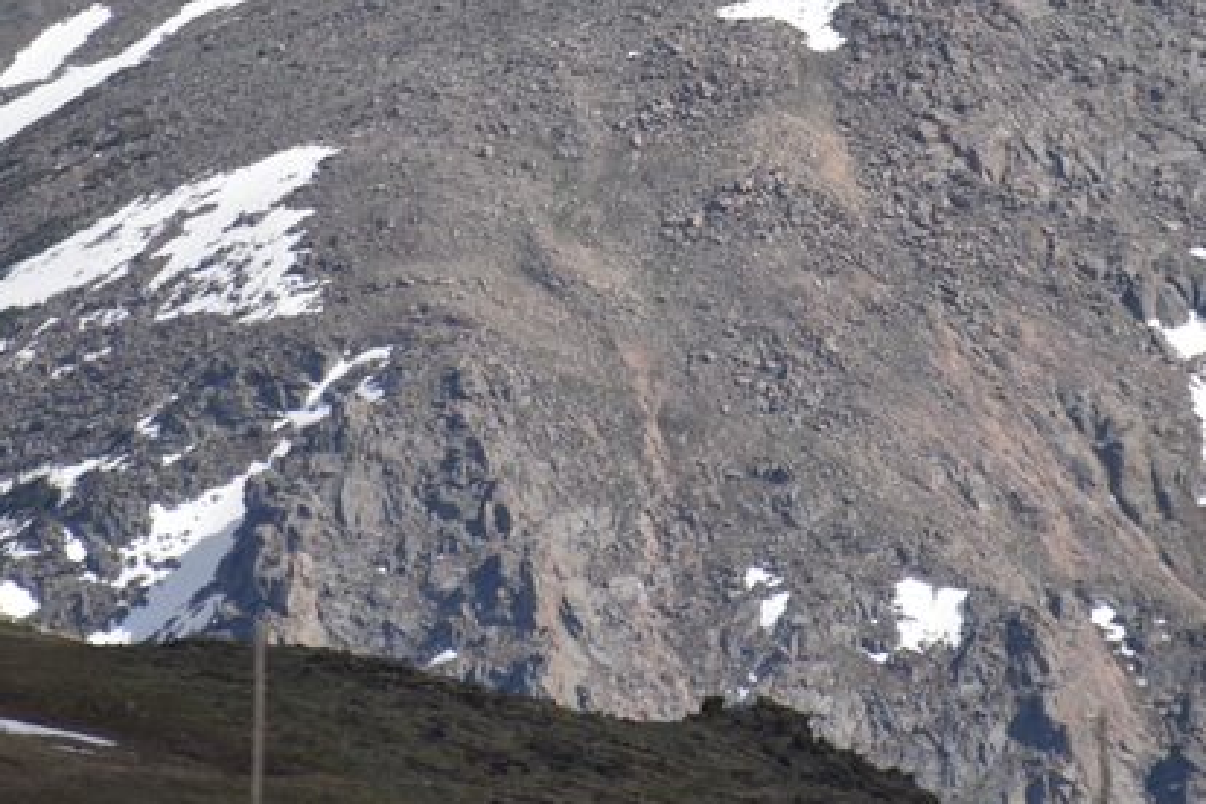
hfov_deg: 2.2
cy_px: -67
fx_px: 31086
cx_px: 740
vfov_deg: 1.5
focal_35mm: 928
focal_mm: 300
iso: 100
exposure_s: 1/640
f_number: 6.3
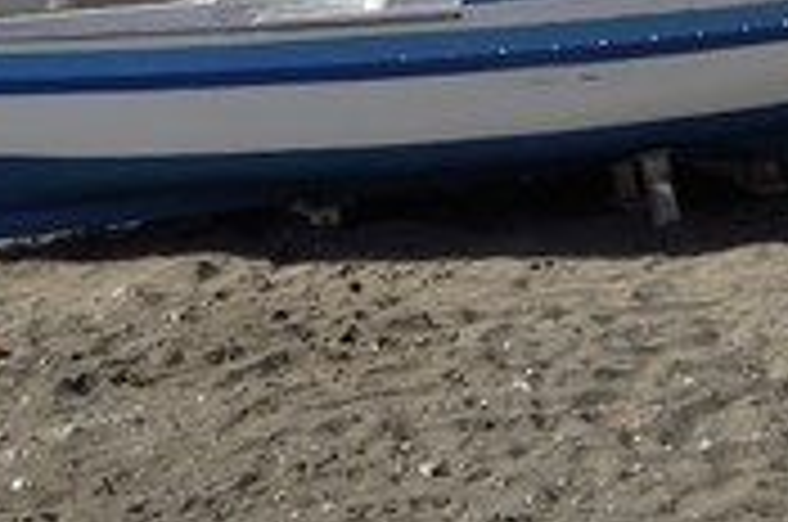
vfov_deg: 16.9
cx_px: 234
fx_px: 1682
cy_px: -94
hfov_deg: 26.1
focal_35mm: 77
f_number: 14
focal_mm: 32
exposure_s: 1/320
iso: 200
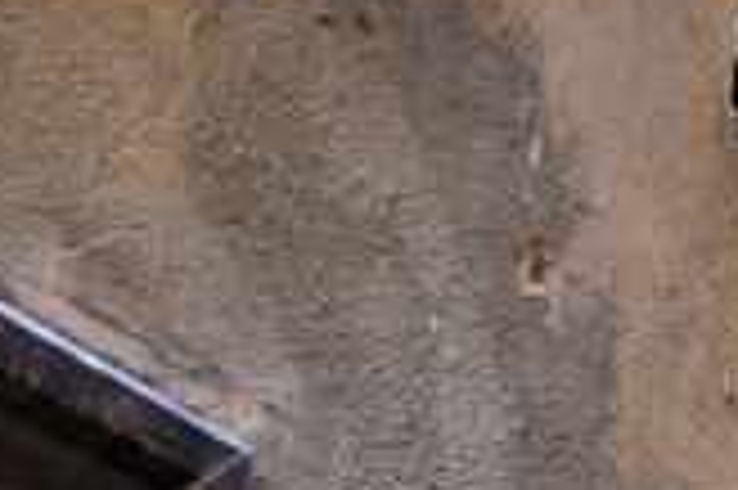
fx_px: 2969
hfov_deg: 12.4
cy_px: 584
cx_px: 1516
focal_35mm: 145
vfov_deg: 9.3
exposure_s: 1/20
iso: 400
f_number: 3.8
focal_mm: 22
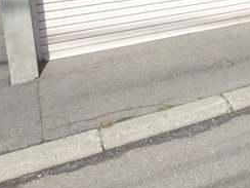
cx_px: 253
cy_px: -36
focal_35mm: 55
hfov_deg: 32.1
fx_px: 397
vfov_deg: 24.2
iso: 125
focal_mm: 3.7
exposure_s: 1/400
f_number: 6
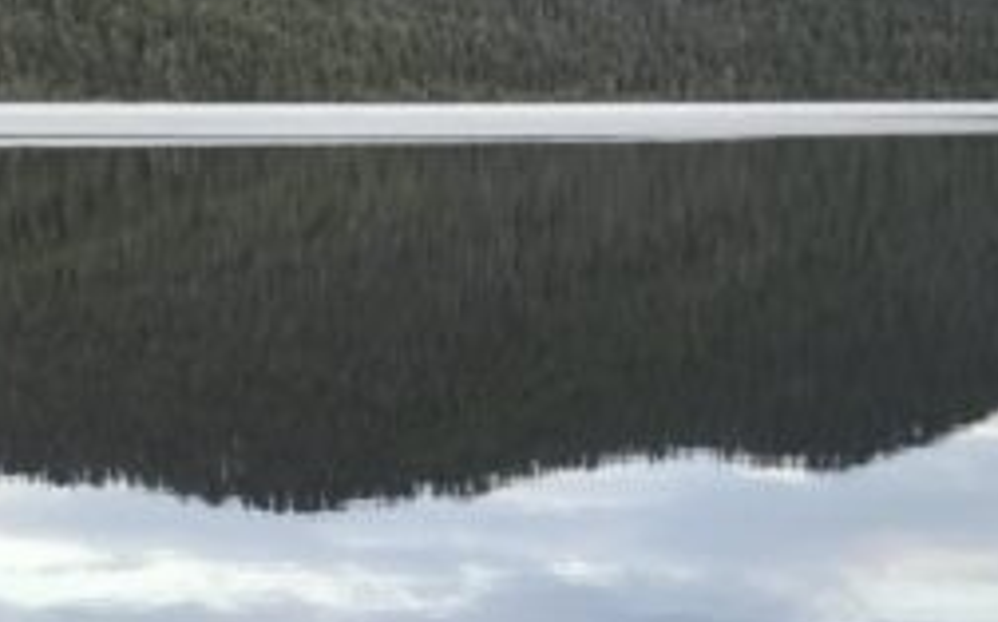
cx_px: 1077
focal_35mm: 144
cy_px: 717
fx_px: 3913
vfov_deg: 9.0
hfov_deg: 14.2
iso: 20
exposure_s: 1/50
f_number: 2.8
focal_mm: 6.6
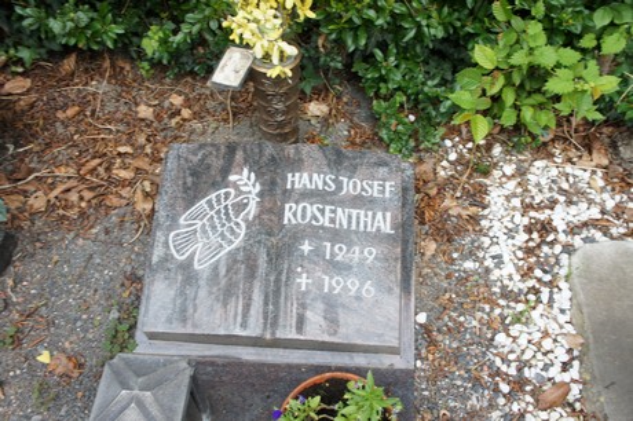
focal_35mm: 33
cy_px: 210
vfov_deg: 39.9
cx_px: 316
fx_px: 580
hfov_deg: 57.3
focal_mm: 22
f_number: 5.6
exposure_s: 1/125
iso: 250
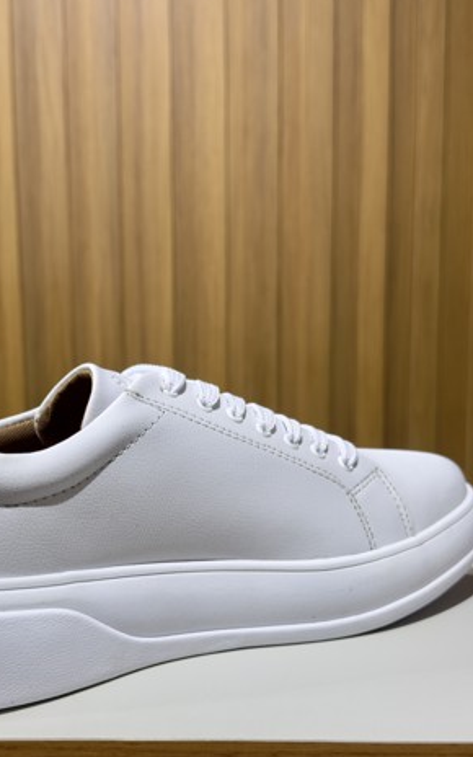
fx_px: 990
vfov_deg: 41.7
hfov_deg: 26.6
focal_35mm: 48
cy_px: 452
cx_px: 137
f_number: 1.78
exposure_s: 1/120
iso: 100
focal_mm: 6.76
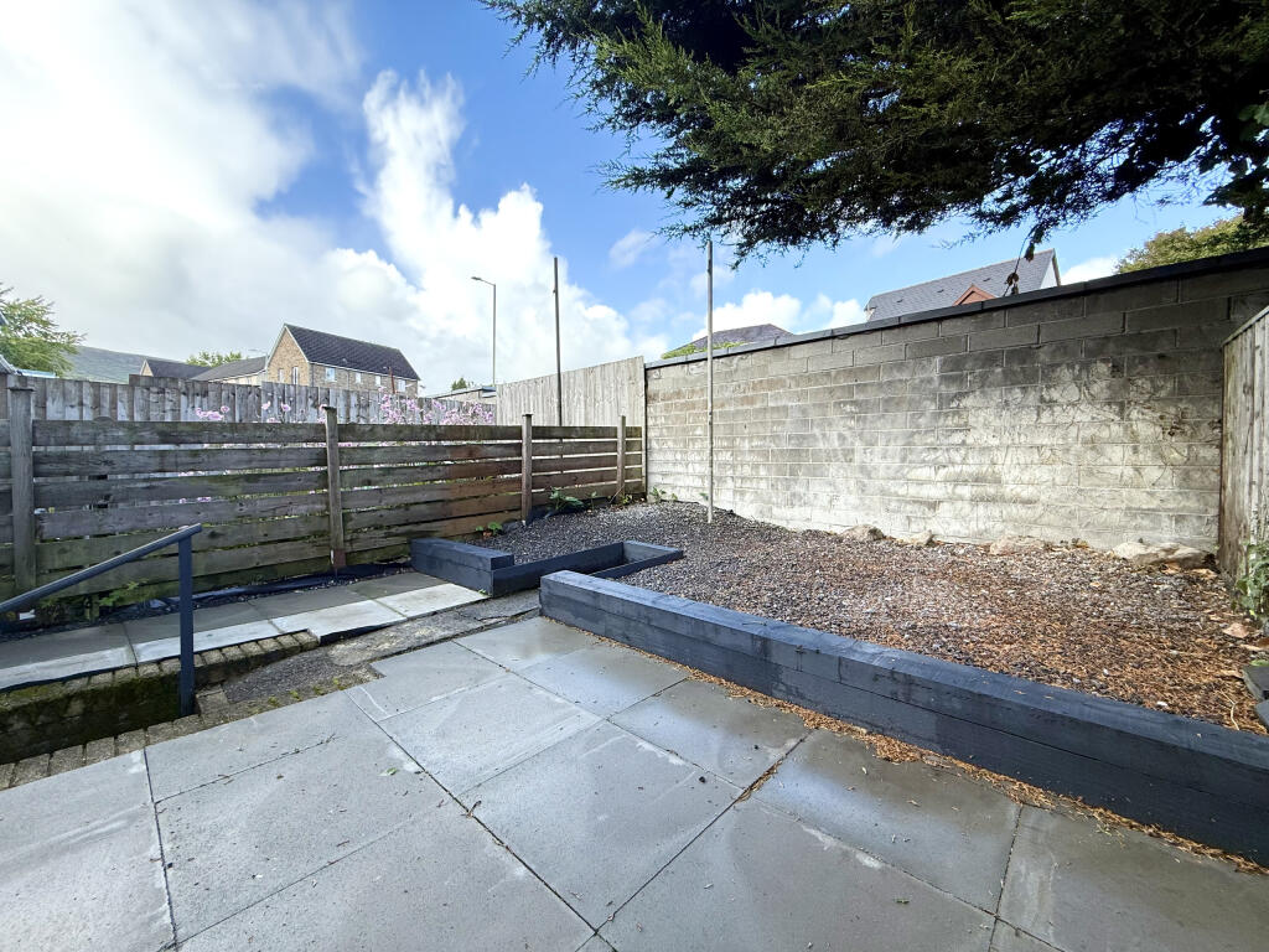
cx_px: 634
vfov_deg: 85.7
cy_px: 476
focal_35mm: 14
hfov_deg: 102.1
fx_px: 513
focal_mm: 2.22
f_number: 2.2
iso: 50
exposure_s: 1/398
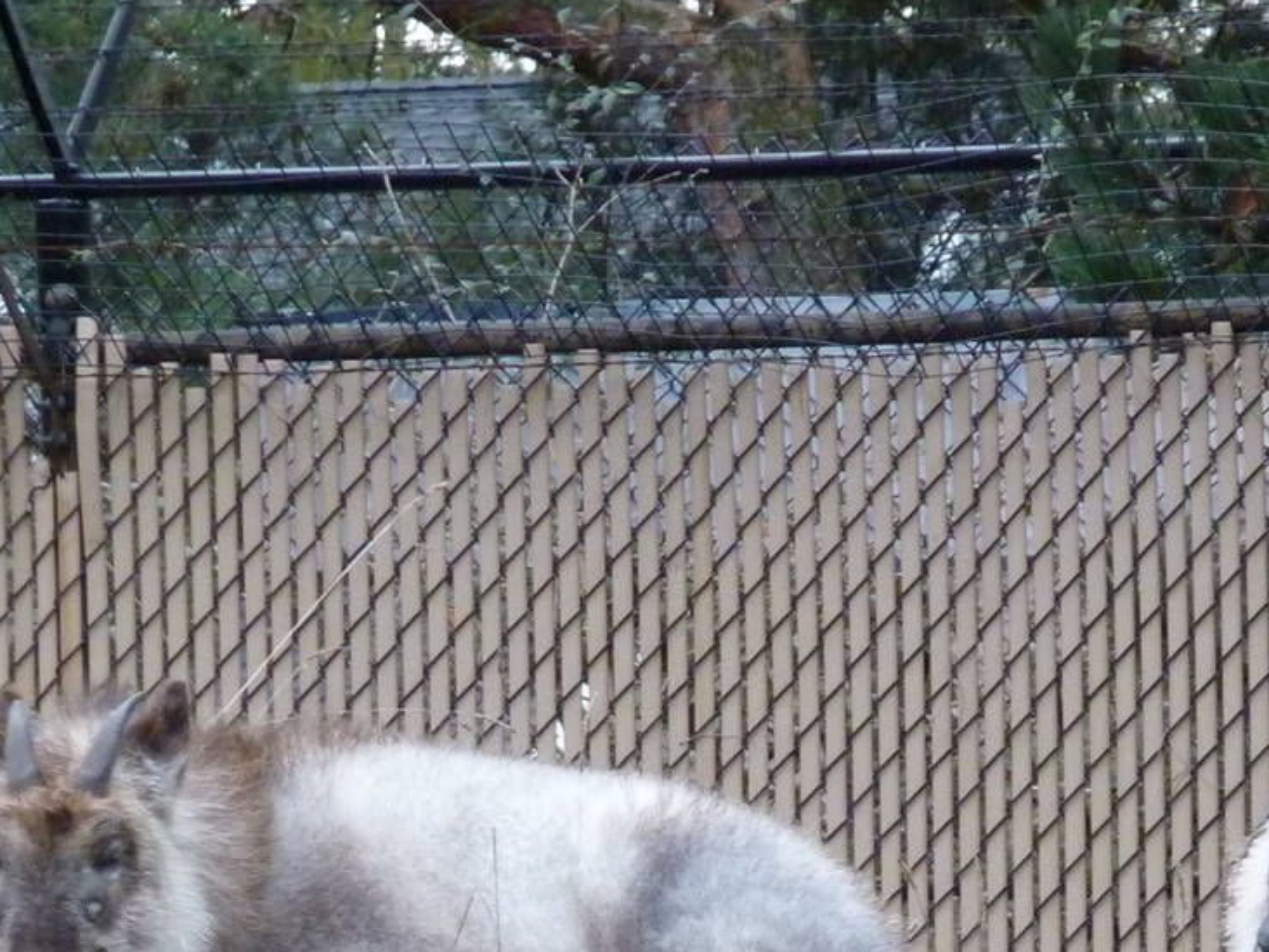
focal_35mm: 656
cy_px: 942
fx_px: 24049
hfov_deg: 3.0
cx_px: 745
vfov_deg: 2.3
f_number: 4.9
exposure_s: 1/125
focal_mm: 49.2
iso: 400
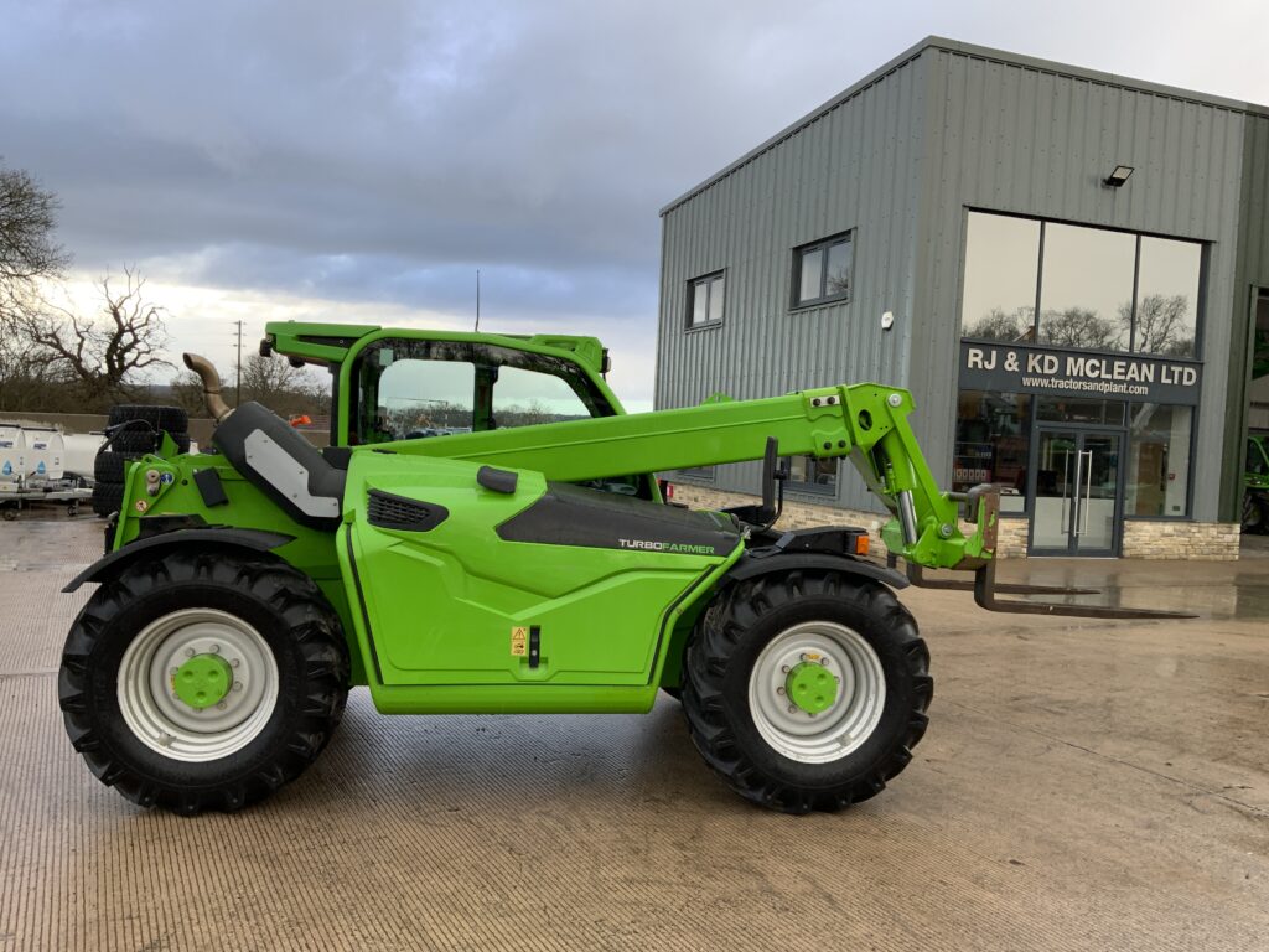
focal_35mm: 29
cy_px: 476
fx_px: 1063
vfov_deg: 48.2
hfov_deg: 61.7
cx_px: 634
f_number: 1.8
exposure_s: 1/188
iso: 16
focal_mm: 3
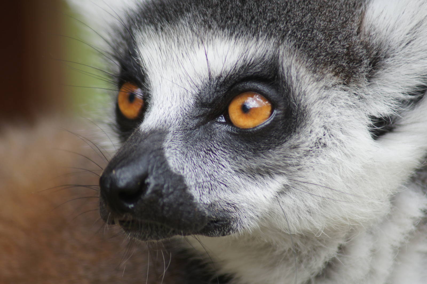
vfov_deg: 3.1
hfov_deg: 4.6
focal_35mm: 450
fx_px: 5335
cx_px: 214
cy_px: 142
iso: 200
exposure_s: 1/160
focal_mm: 300
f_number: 5.6
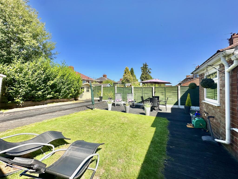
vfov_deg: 85.7
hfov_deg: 102.1
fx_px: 96
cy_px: 90
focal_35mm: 14
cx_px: 119
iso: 50
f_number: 2.2
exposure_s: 1/1511
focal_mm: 2.22
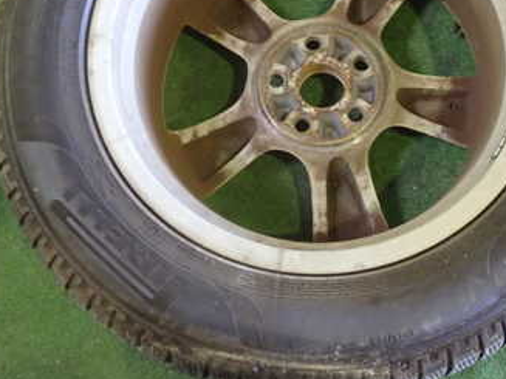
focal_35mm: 55
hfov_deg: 34.6
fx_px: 804
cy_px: 90
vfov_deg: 26.2
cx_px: 345
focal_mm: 5.4
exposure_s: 1/30
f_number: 2.3
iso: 640
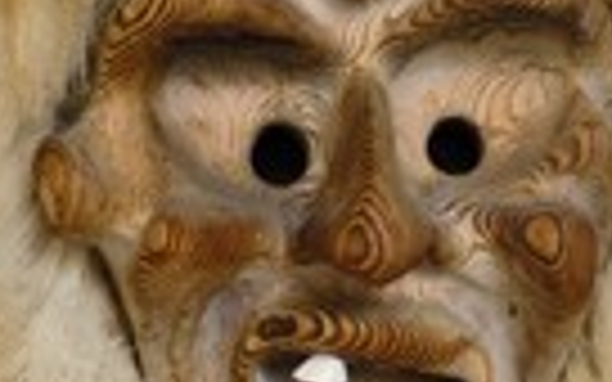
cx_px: 290
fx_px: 5130
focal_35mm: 308
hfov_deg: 6.8
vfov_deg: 4.3
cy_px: 324
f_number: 2.8
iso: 100
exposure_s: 1/60
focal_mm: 65
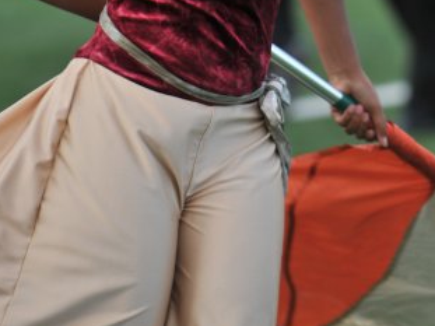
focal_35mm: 556
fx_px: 6984
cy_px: -63
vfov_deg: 2.7
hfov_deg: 3.6
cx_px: 271
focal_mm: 200
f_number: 2.8
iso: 200
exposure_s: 1/320
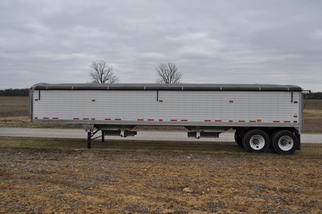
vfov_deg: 43.5
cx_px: 161
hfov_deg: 62.0
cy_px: 107
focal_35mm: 30
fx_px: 268
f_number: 5.6
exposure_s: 1/125
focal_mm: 20
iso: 200
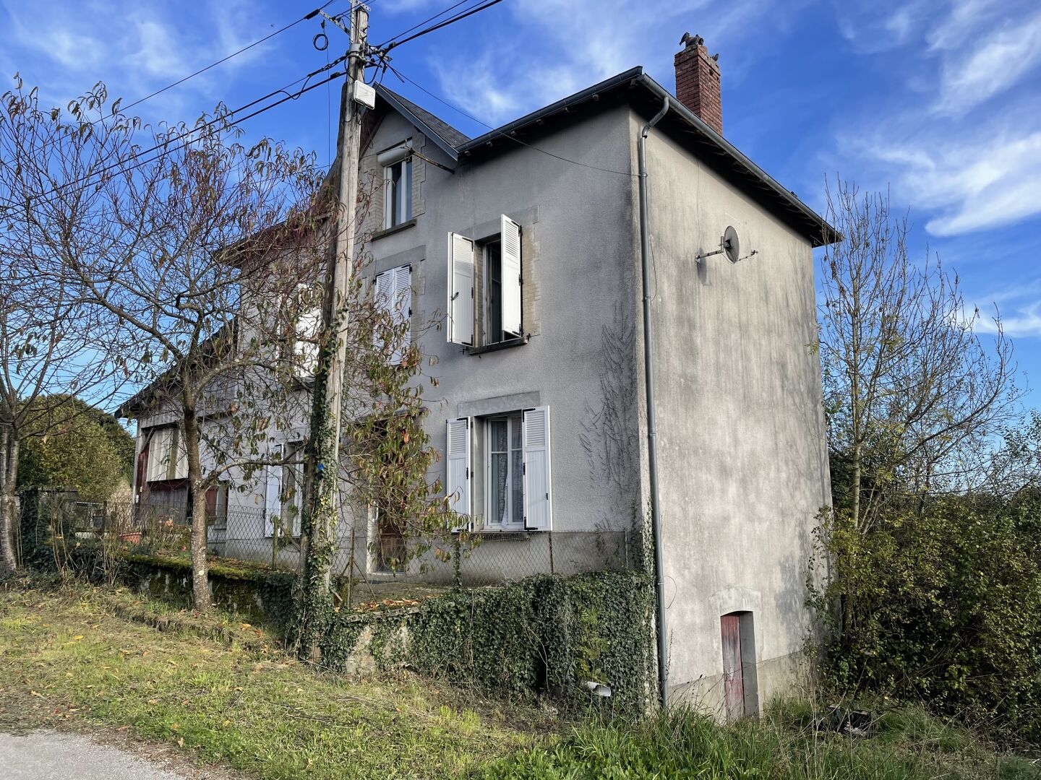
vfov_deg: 53.1
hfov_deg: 67.3
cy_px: 390
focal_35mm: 26
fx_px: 782
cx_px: 520
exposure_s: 1/1473
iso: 32
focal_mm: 4.2
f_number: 1.6
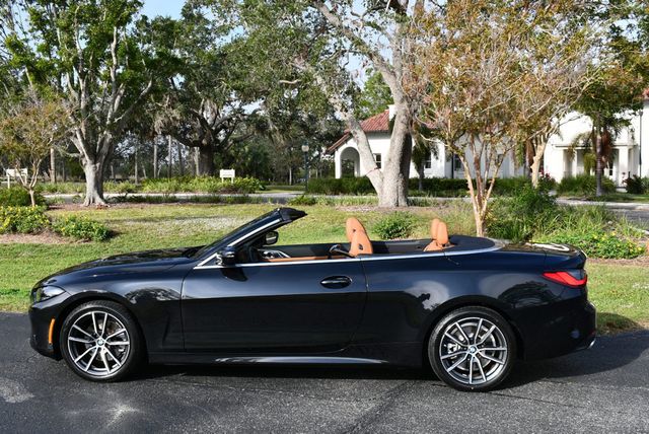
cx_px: 324
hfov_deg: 46.4
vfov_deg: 32.0
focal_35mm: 42
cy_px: 217
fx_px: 758
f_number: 7.1
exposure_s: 1/200
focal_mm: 21
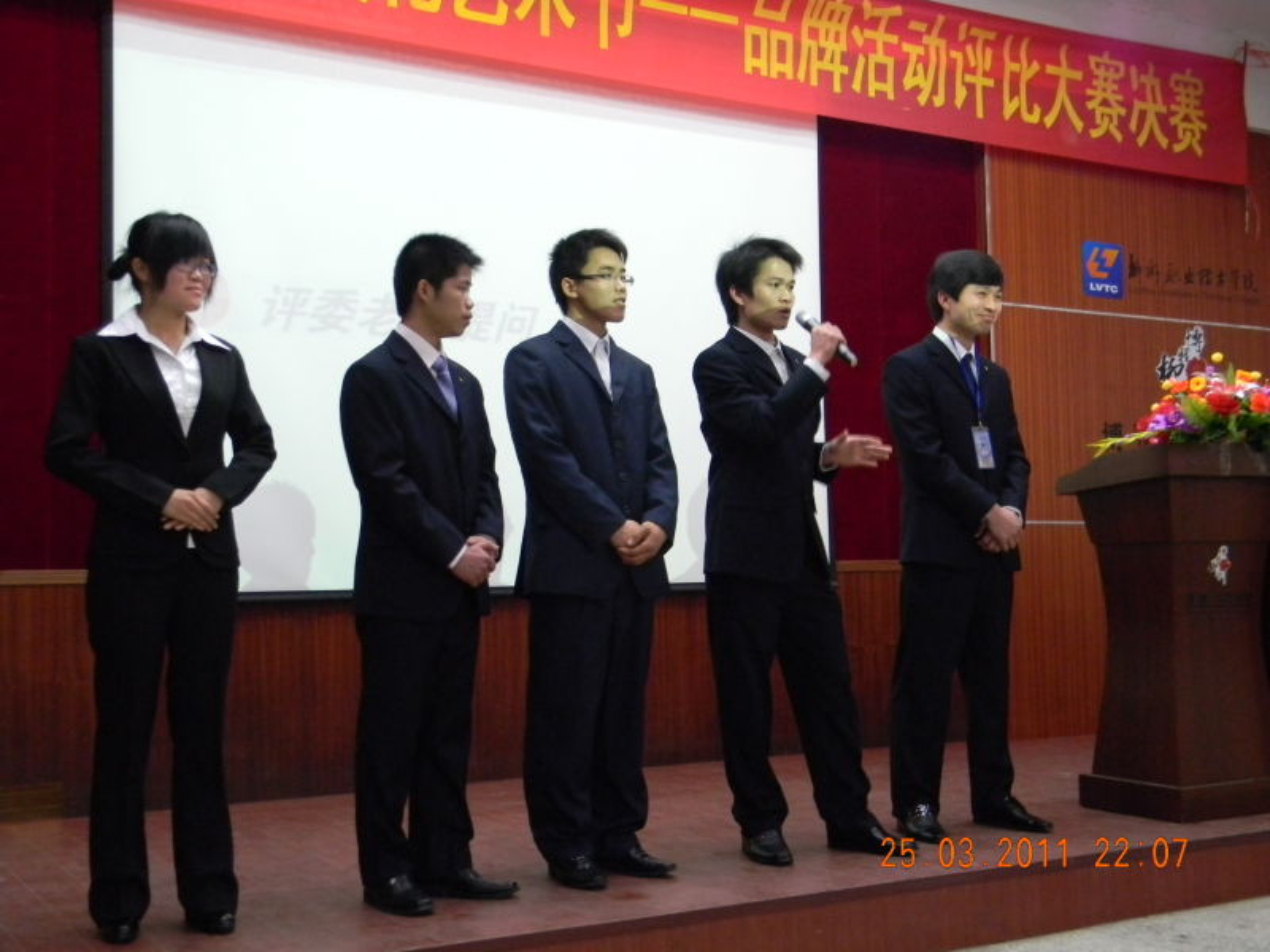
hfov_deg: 45.8
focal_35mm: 41
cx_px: 635
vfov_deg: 35.1
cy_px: 476
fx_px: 1504
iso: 400
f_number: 3.8
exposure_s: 1/16
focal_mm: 7.3
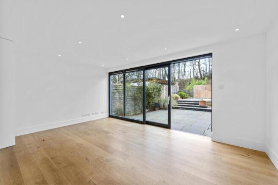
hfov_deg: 104.3
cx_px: 139
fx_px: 108
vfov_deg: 81.1
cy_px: 92
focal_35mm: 14
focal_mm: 14
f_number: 16
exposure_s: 1/5
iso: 250
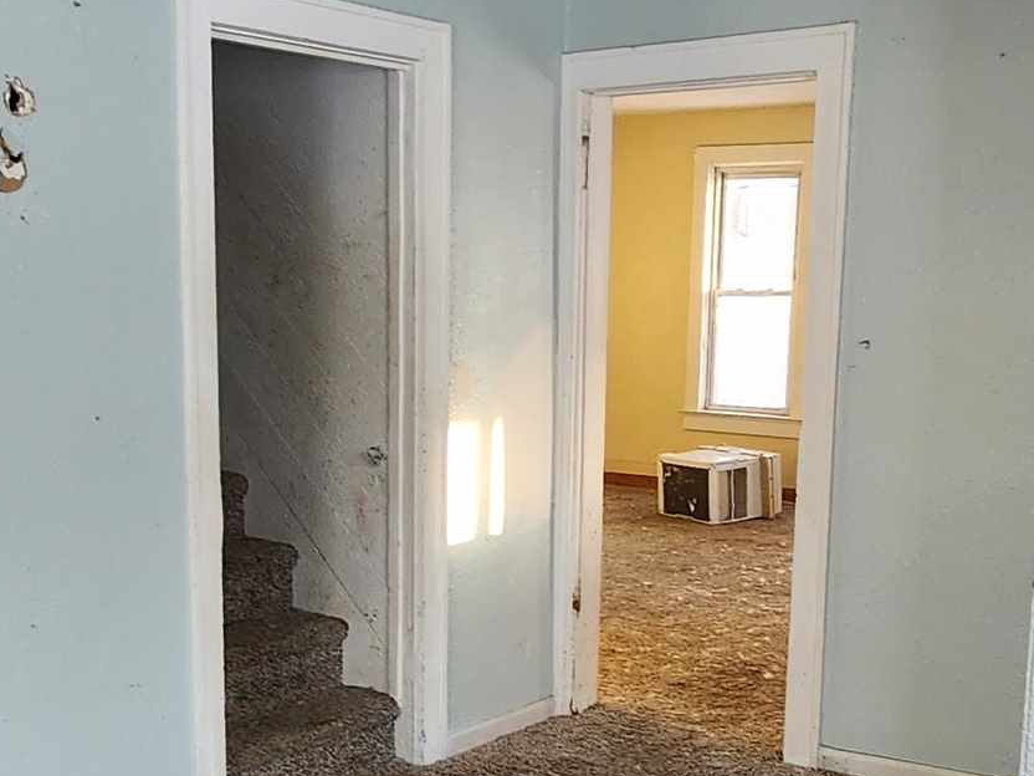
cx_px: 428
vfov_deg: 29.9
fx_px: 1434
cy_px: 553
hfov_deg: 39.5
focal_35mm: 48
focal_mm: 2.2
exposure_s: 1/60
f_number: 2.2
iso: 125
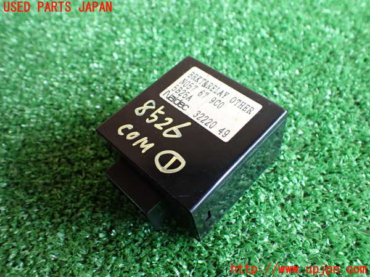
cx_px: 185
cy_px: 138
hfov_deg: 60.0
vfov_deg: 46.8
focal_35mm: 30
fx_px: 321
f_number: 2.3
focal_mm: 5.4
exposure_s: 1/60
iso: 800
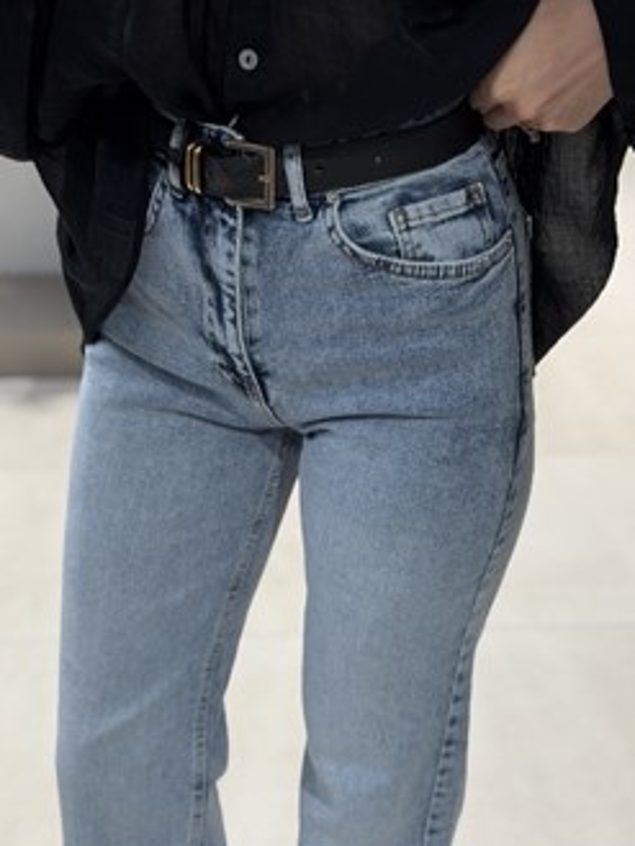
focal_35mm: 65
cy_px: 548
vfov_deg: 29.6
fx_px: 1589
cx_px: 287
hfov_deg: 22.6
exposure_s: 1/100
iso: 50
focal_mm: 6.76
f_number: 1.78
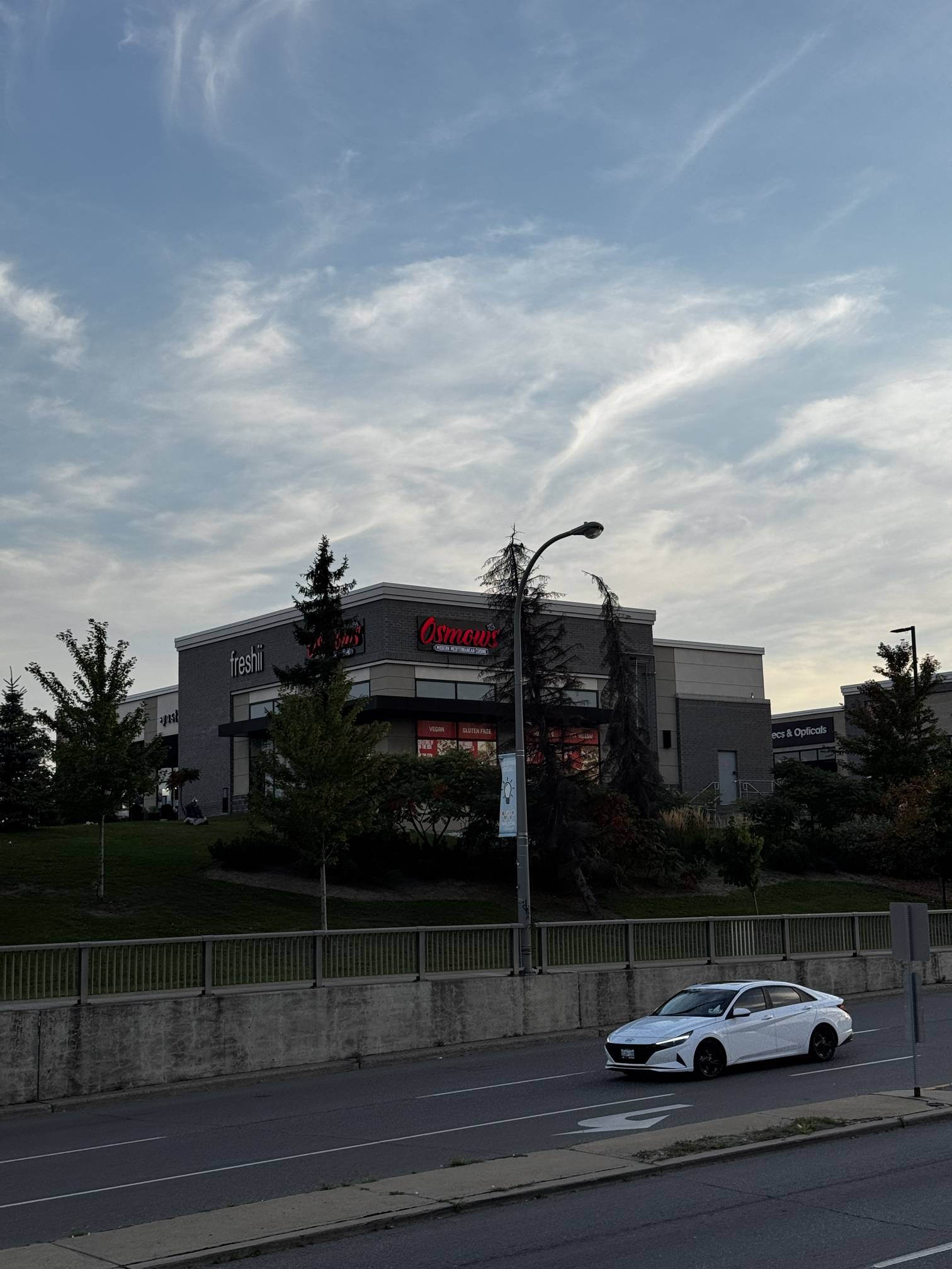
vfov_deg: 39.7
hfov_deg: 30.3
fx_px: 1760
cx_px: 476
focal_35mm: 48
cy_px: 634
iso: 64
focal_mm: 6.76
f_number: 1.78
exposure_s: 1/1818
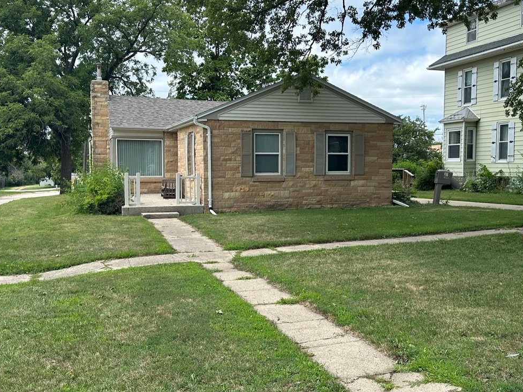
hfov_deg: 50.0
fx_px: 559
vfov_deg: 38.6
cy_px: 200
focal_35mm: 37
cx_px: 294
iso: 80
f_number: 1.78
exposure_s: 1/2410
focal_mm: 6.86
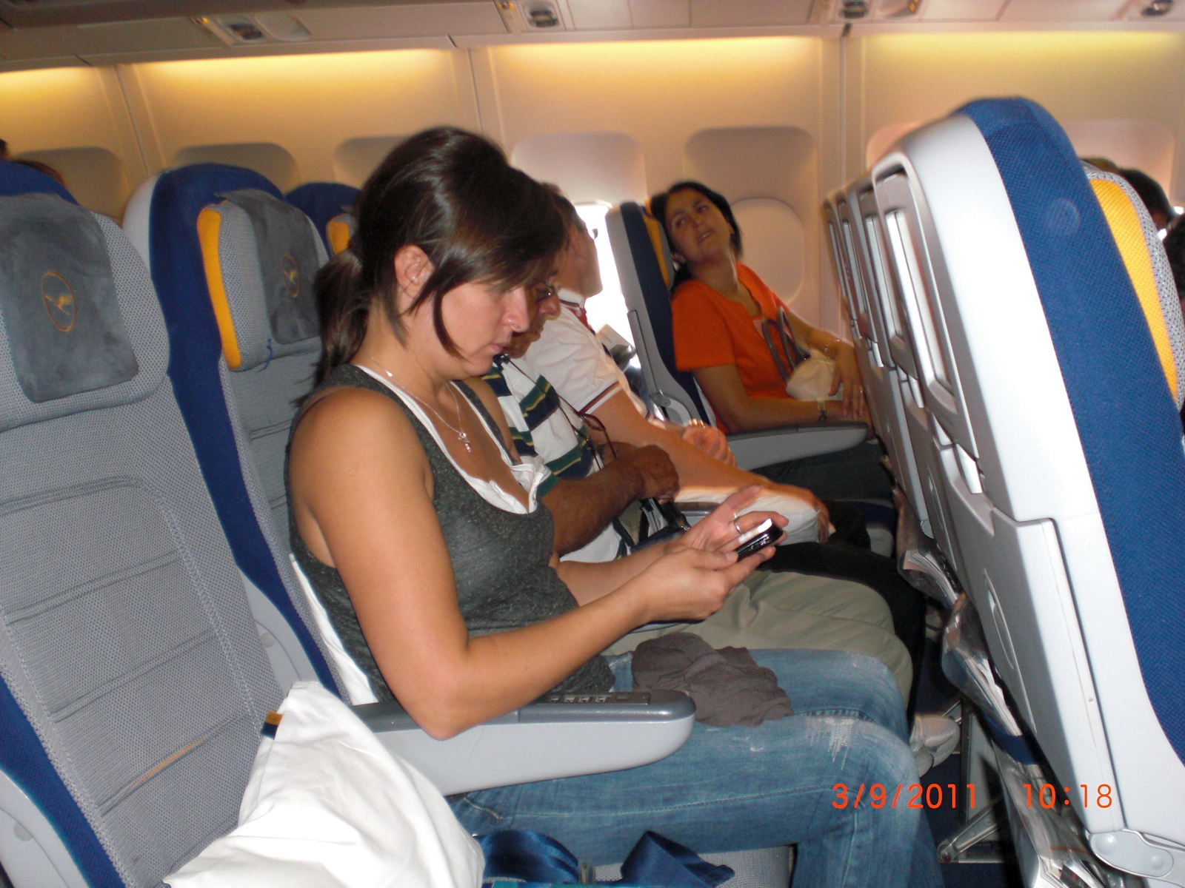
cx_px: 592
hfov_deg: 49.0
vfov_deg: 37.7
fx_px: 1301
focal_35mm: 38
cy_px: 444
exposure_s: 1/60
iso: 200
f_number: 3.1
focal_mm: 6.3
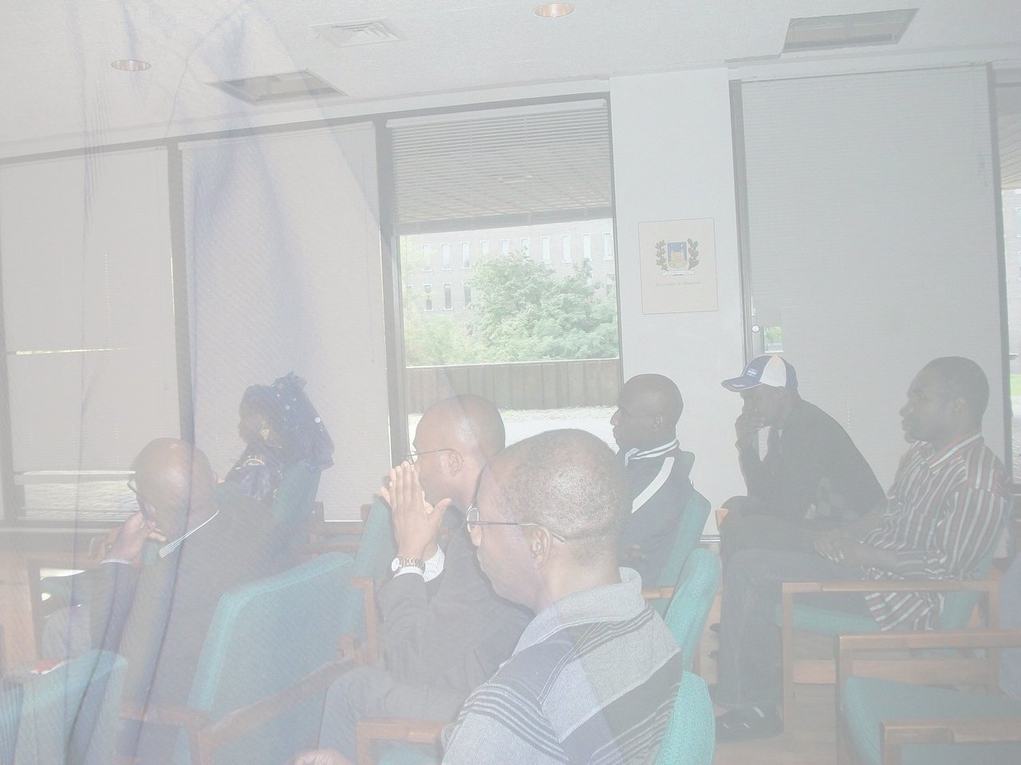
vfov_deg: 44.2
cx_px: 510
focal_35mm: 32
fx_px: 944
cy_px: 382
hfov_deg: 56.8
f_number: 2.9
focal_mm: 5.7
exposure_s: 1/60
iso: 240
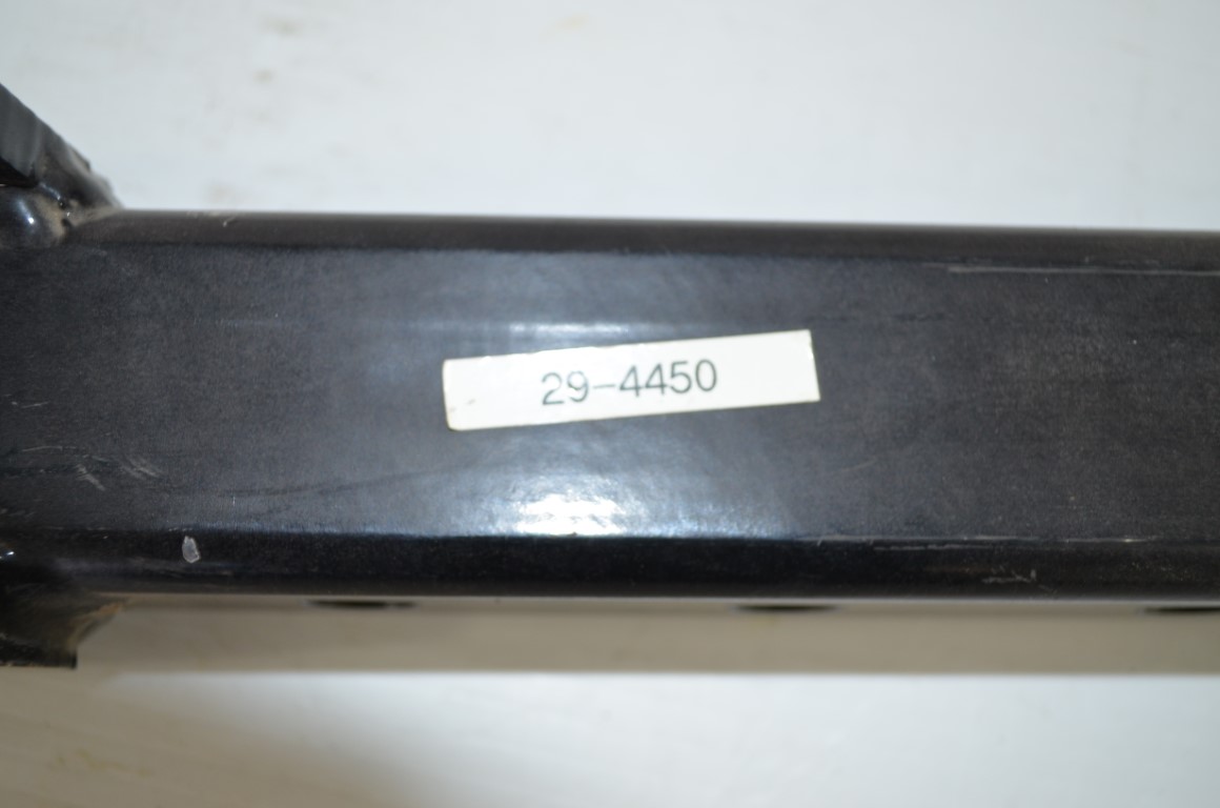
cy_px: 404
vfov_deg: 34.1
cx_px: 610
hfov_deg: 49.6
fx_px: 1319
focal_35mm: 39
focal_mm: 26
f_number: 4.2
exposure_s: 1/60
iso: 400
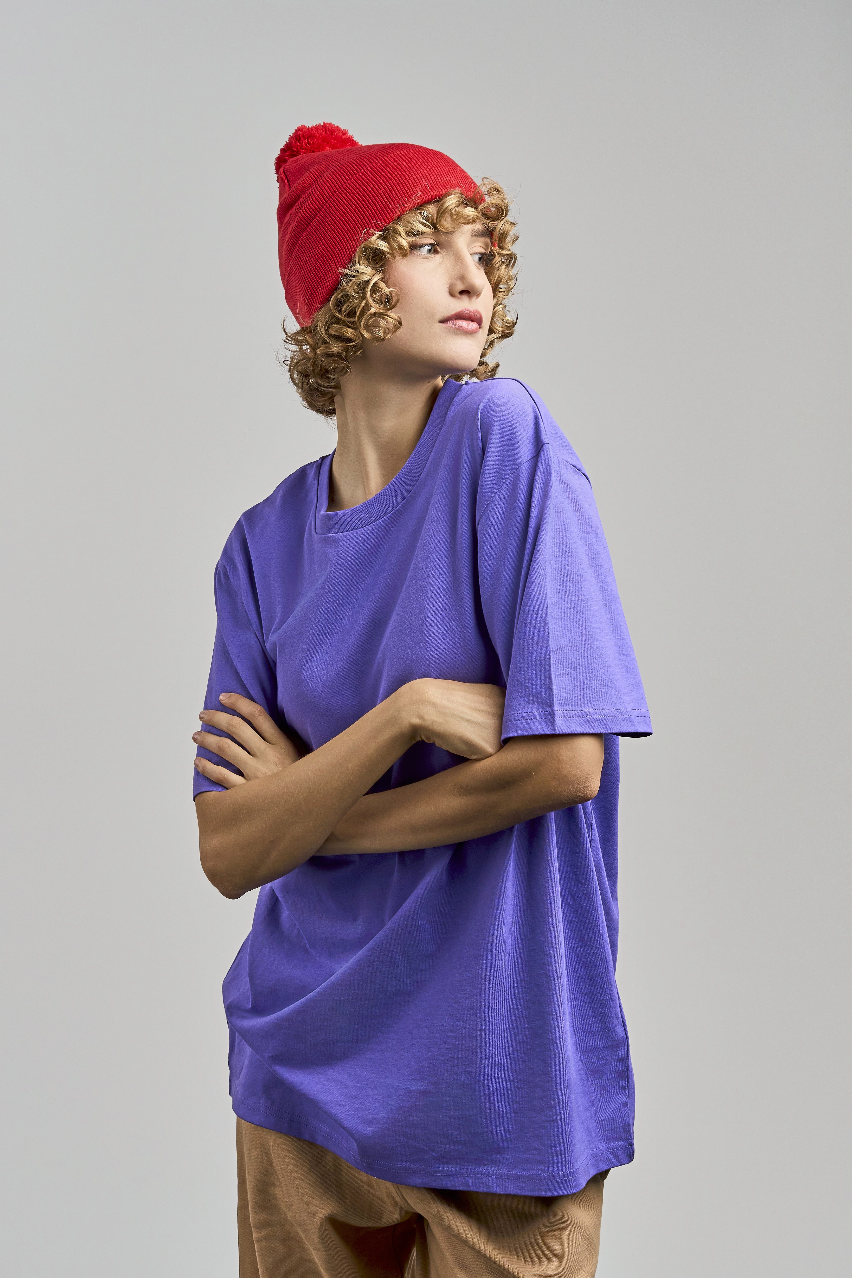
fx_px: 2662
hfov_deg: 18.2
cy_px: 639
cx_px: 426
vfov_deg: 27.0
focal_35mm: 75
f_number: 9
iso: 320
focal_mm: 50
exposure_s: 1/160
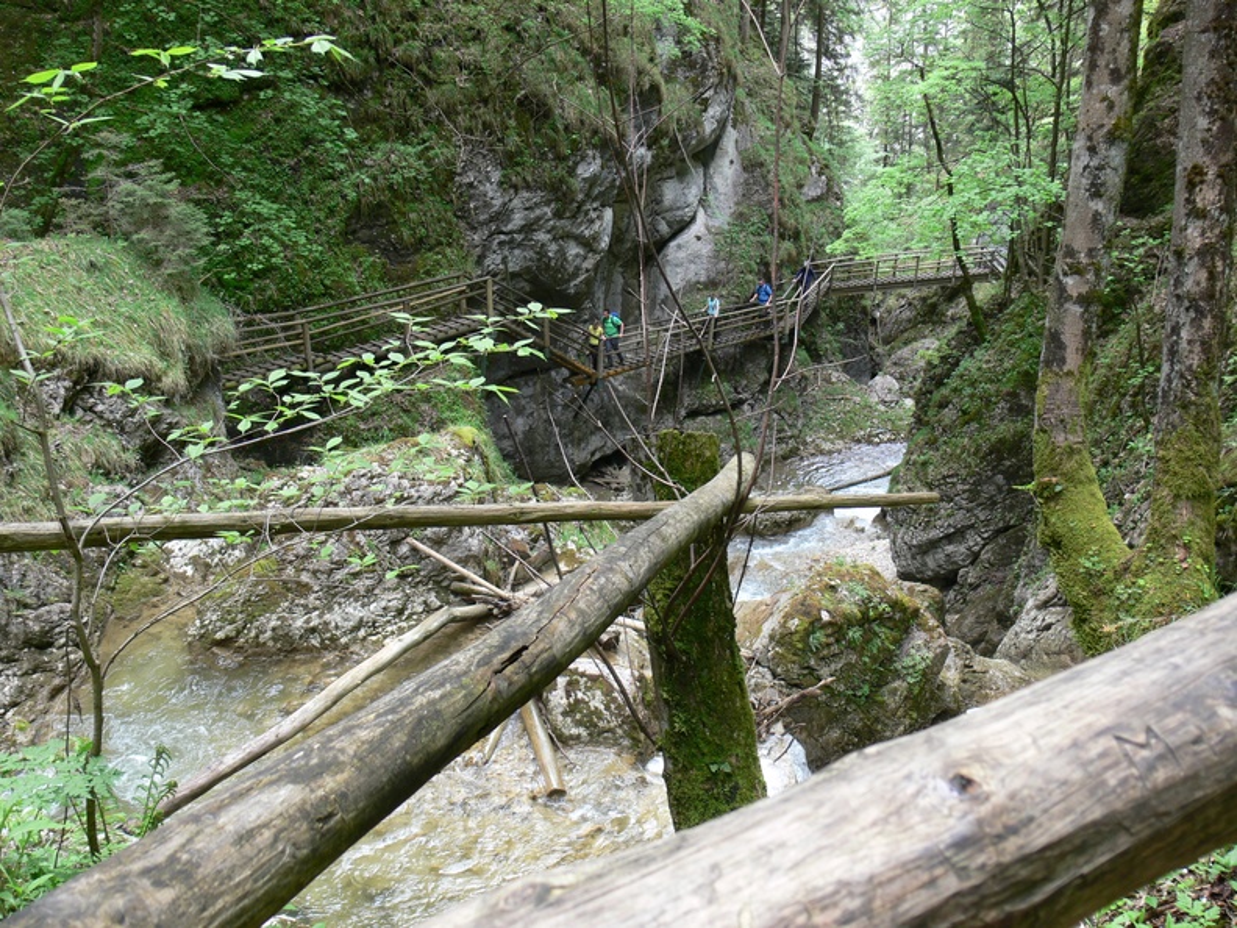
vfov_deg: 40.7
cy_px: 464
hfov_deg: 52.6
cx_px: 618
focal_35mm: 35
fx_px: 1251
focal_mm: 7.5
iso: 80
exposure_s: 1/60
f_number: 3.2
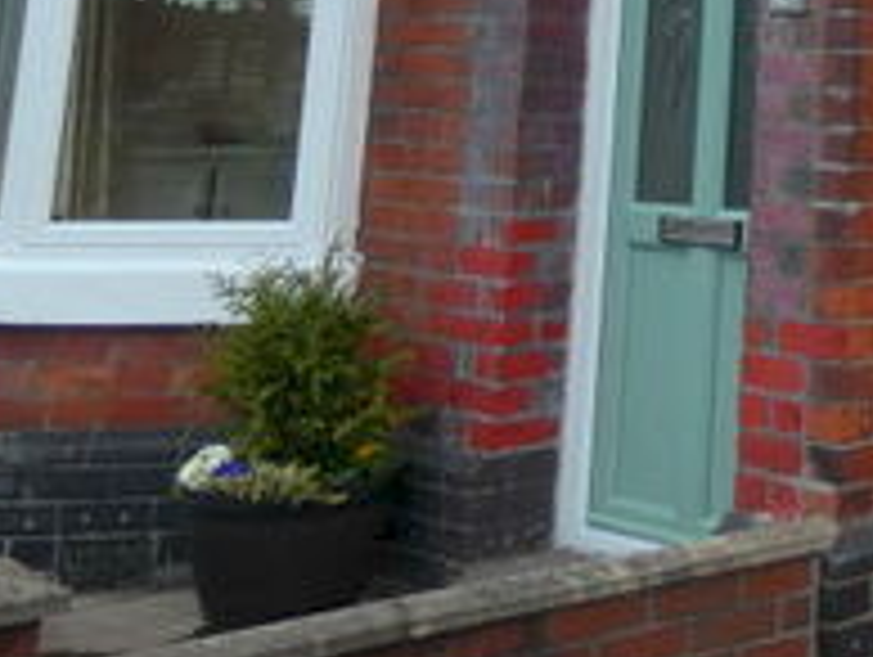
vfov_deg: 18.2
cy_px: -331
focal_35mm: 72
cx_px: 1084
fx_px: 1818
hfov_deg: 24.2
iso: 80
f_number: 2.8
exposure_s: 1/125
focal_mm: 3.6
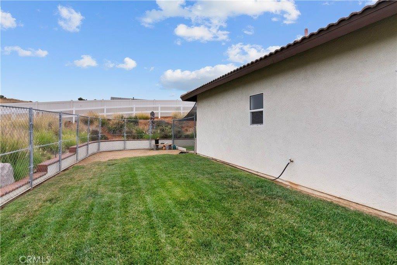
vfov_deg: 70.5
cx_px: 198
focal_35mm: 17
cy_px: 132
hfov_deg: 93.3
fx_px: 187
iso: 100
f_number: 22
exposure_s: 1/40
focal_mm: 17
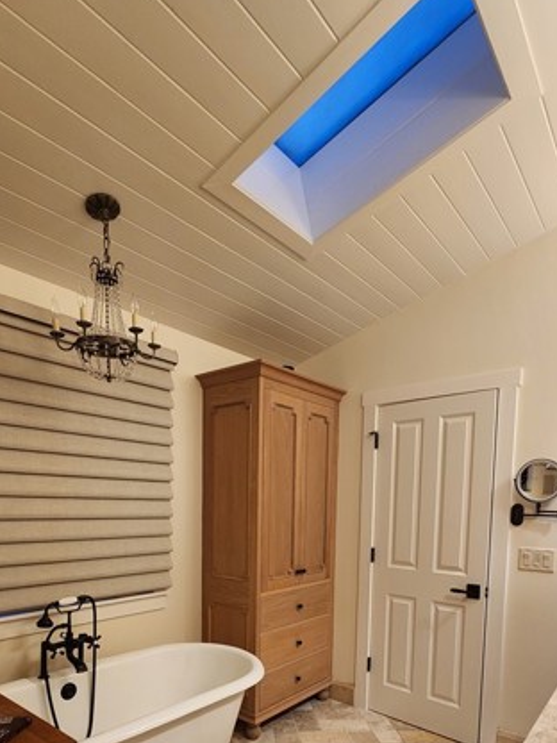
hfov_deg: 65.8
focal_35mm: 20
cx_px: 254
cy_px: 547
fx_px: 429
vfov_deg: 76.4
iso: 320
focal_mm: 2.2
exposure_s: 1/60
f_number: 2.2
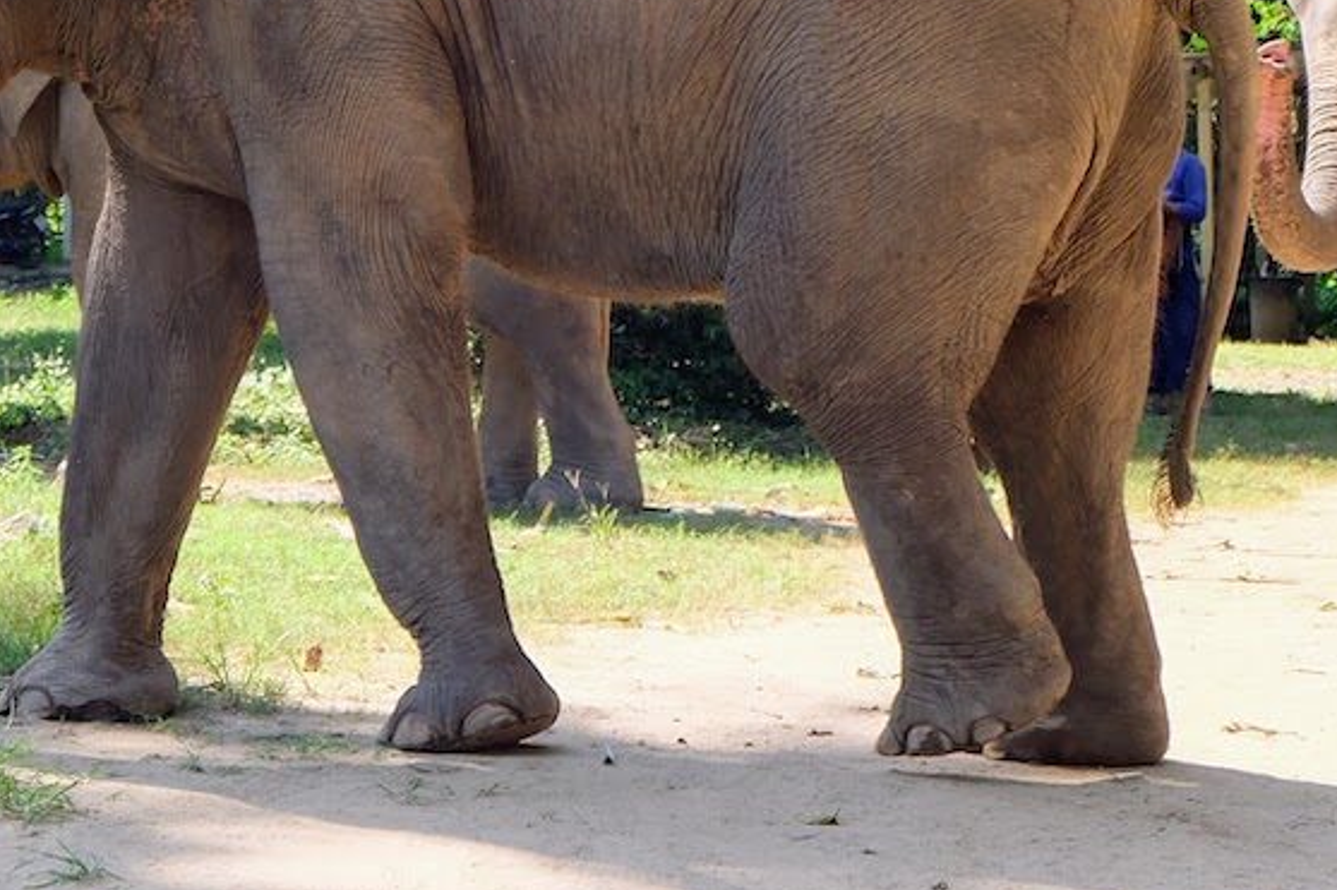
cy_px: -36
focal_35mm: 125
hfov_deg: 16.3
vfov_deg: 10.8
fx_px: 4641
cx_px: 341
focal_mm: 38.7
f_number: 5.3
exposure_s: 1/320
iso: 400
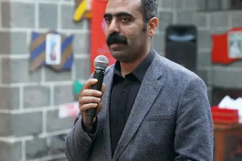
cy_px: 97
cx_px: 89
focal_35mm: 116
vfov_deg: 11.8
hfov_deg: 17.6
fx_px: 780
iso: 12800
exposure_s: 1/125
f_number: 2.8
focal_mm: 70
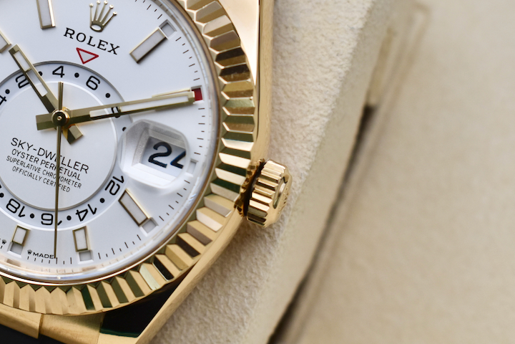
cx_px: 79
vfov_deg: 10.7
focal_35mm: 128
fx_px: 1831
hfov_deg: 15.9
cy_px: 116
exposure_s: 1/125
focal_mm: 48
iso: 400
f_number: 8
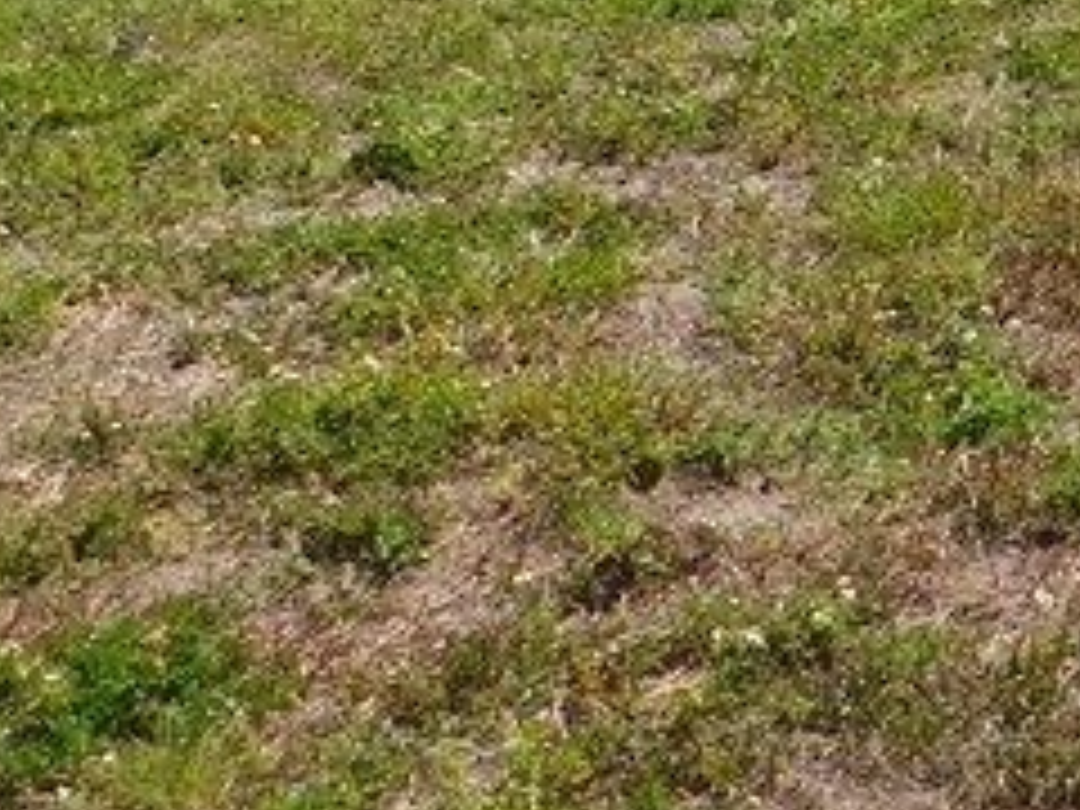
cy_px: -315
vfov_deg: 11.2
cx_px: 1512
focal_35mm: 128
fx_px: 3994
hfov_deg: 14.6
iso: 125
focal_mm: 5.3
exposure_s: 1/1250
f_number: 3.2
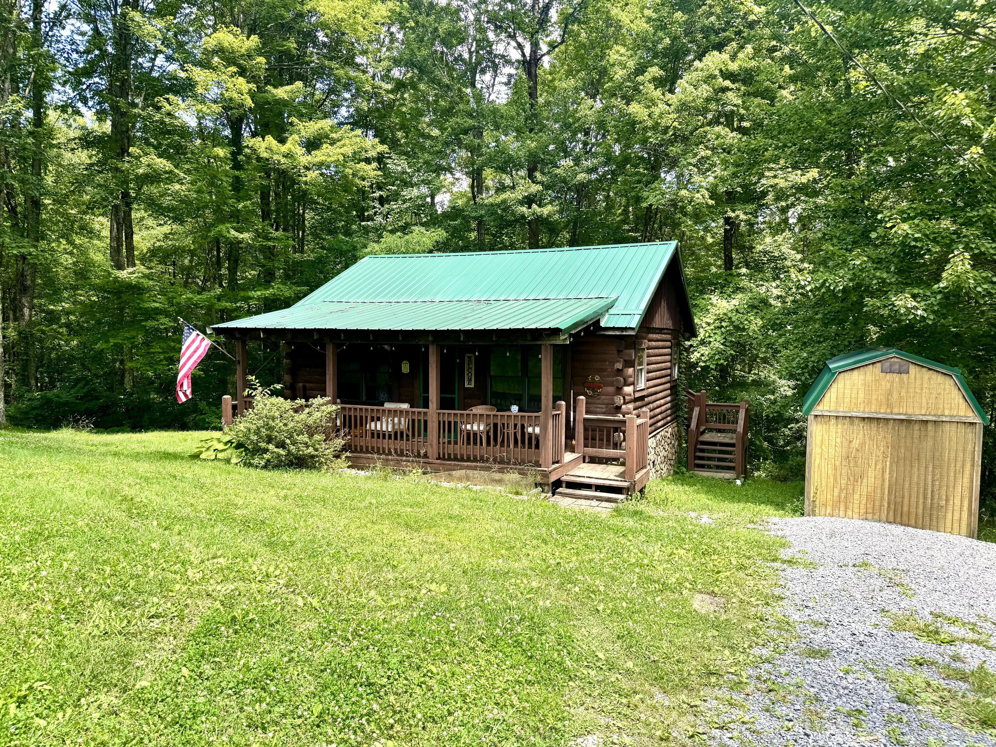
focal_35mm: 24
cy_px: 374
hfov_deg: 71.6
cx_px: 498
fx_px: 691
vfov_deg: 56.8
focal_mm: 6.76
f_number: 1.78
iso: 80
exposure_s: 1/756
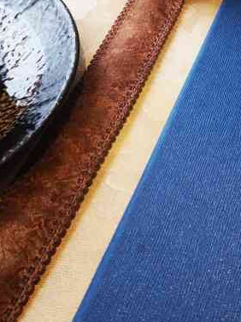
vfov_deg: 26.4
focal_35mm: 67
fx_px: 622
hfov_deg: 21.7
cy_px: -42
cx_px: 191
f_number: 1.8
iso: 200
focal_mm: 3.95
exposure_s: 1/100
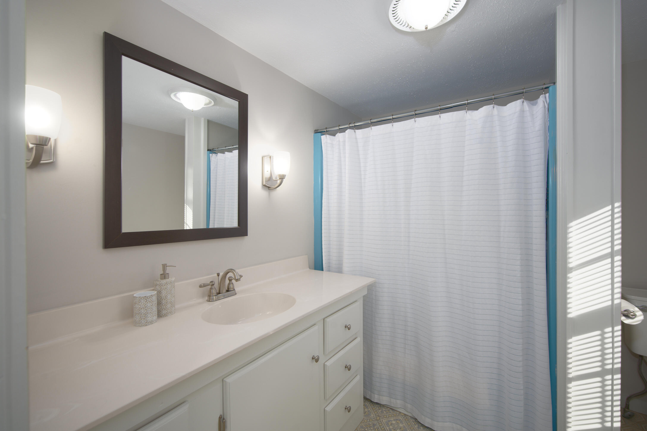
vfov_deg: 75.5
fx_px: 278
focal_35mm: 16
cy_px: 216
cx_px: 324
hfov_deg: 98.6
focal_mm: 15.5
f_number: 7.1
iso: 320
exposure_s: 1/4
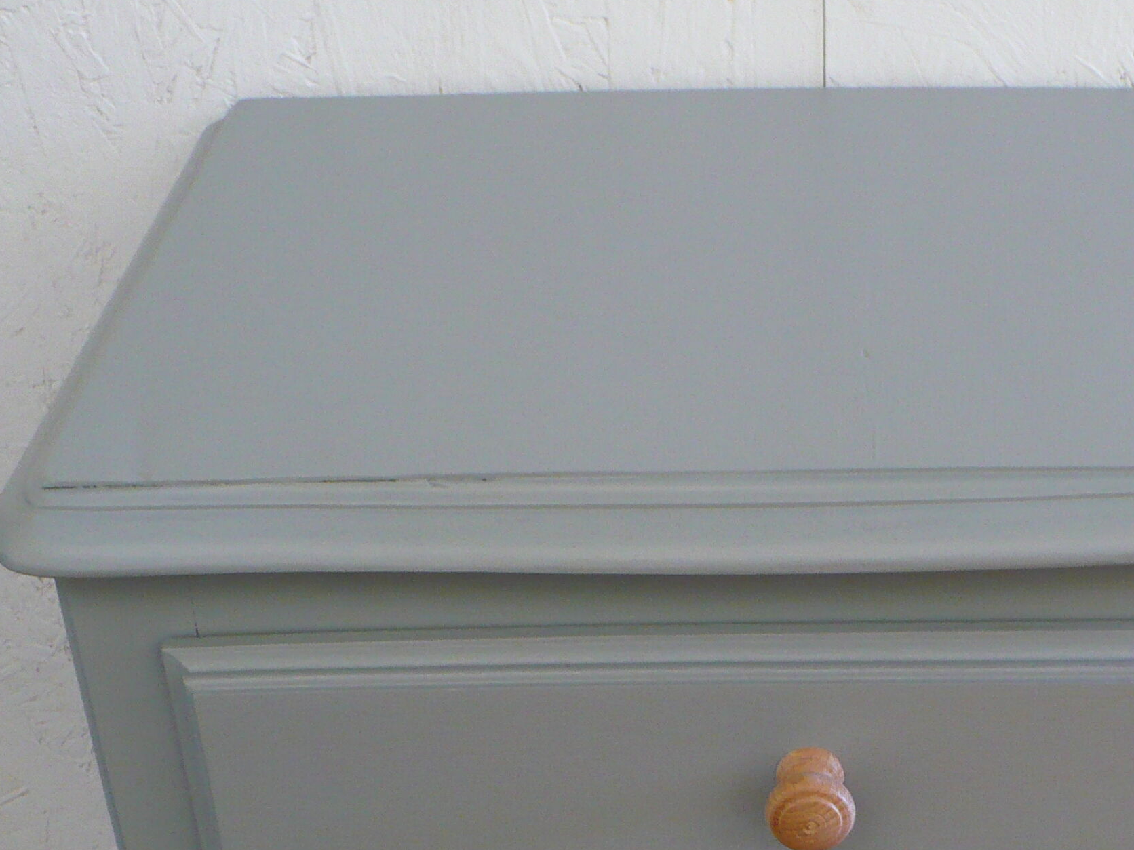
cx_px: 831
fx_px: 2228
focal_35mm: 68
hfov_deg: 28.2
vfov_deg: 21.2
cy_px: 744
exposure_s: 1/25
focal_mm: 6.1
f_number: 2.8
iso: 200
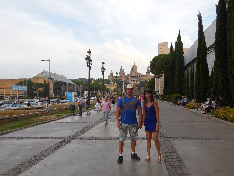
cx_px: 117
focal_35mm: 30
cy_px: 88
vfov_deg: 46.8
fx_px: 203
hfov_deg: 60.0
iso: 125
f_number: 3.8
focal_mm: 5.3
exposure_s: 1/160
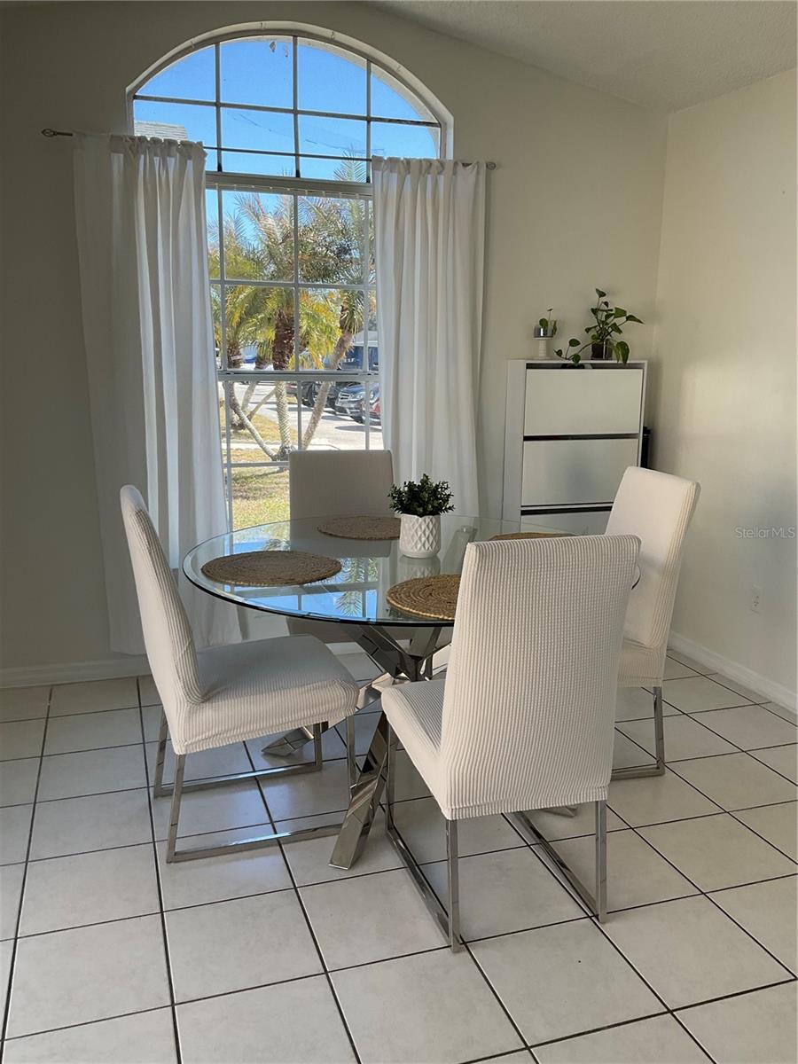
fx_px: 891
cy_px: 532
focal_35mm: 29
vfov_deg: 61.7
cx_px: 399
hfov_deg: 48.2
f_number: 1.8
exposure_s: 1/249
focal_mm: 3
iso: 16
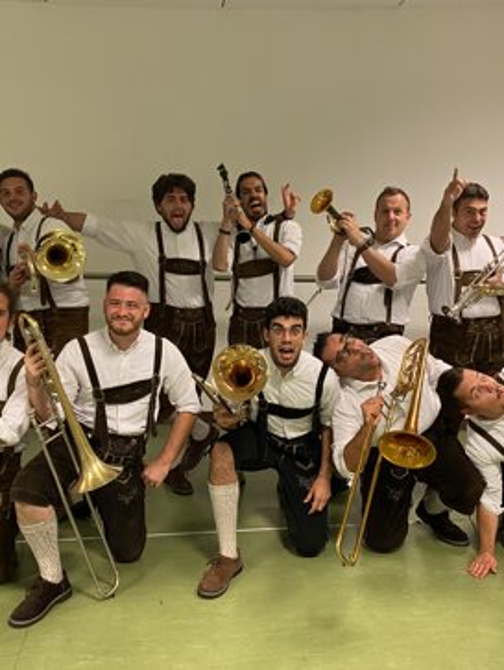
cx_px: 252
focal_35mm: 26
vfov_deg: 67.3
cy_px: 335
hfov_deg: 53.1
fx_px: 504
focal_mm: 4.25
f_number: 1.8
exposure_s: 1/50
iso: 250
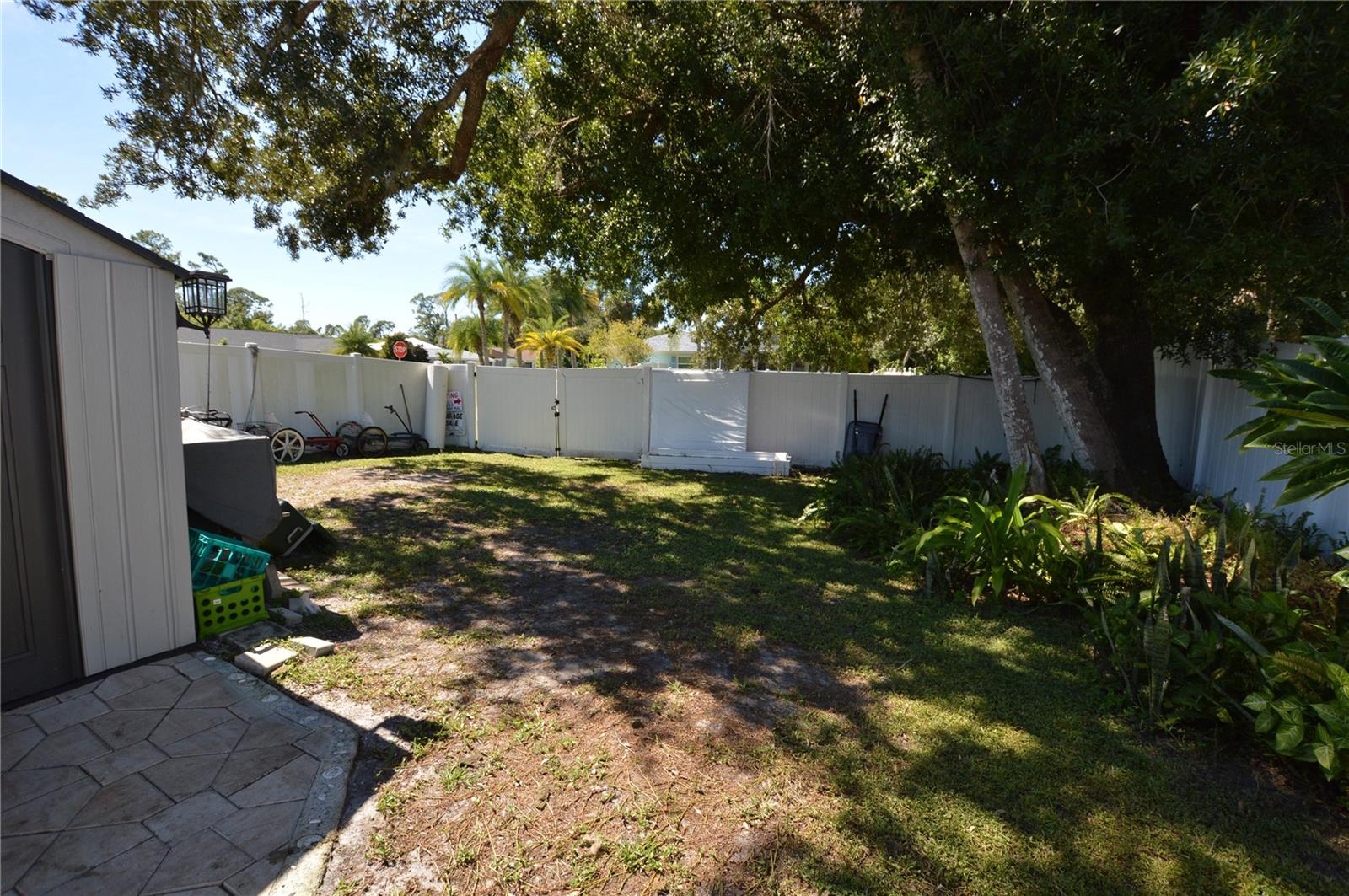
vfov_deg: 77.2
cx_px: 674
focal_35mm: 15
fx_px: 561
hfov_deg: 100.5
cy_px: 448
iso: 100
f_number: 7.1
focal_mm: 10
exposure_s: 1/200
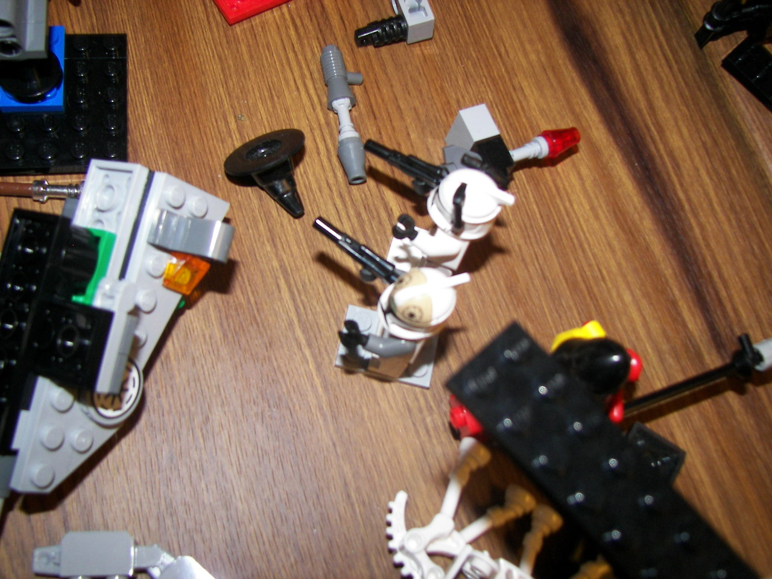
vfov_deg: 36.0
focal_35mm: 40
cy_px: 290
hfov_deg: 46.8
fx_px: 892
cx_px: 386
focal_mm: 6.6
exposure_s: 1/30
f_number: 2.8
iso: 100
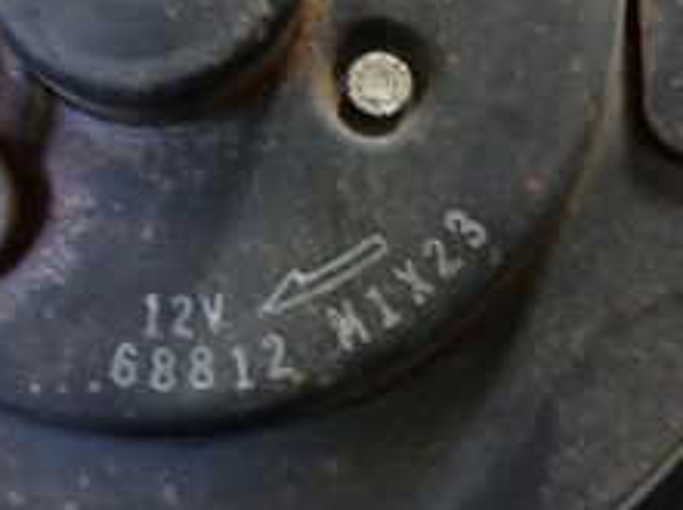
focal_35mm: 68
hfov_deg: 28.5
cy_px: 99
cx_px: 250
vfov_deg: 21.3
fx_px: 1340
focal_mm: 4.5
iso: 250
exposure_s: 1/30
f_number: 2
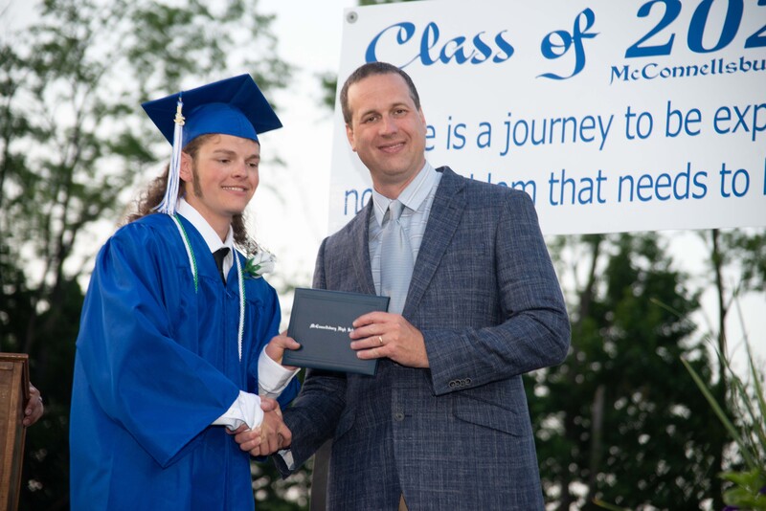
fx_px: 2980
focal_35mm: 140
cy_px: 256
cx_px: 383
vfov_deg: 9.8
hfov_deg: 14.6
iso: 800
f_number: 7.1
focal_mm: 140
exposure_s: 1/80
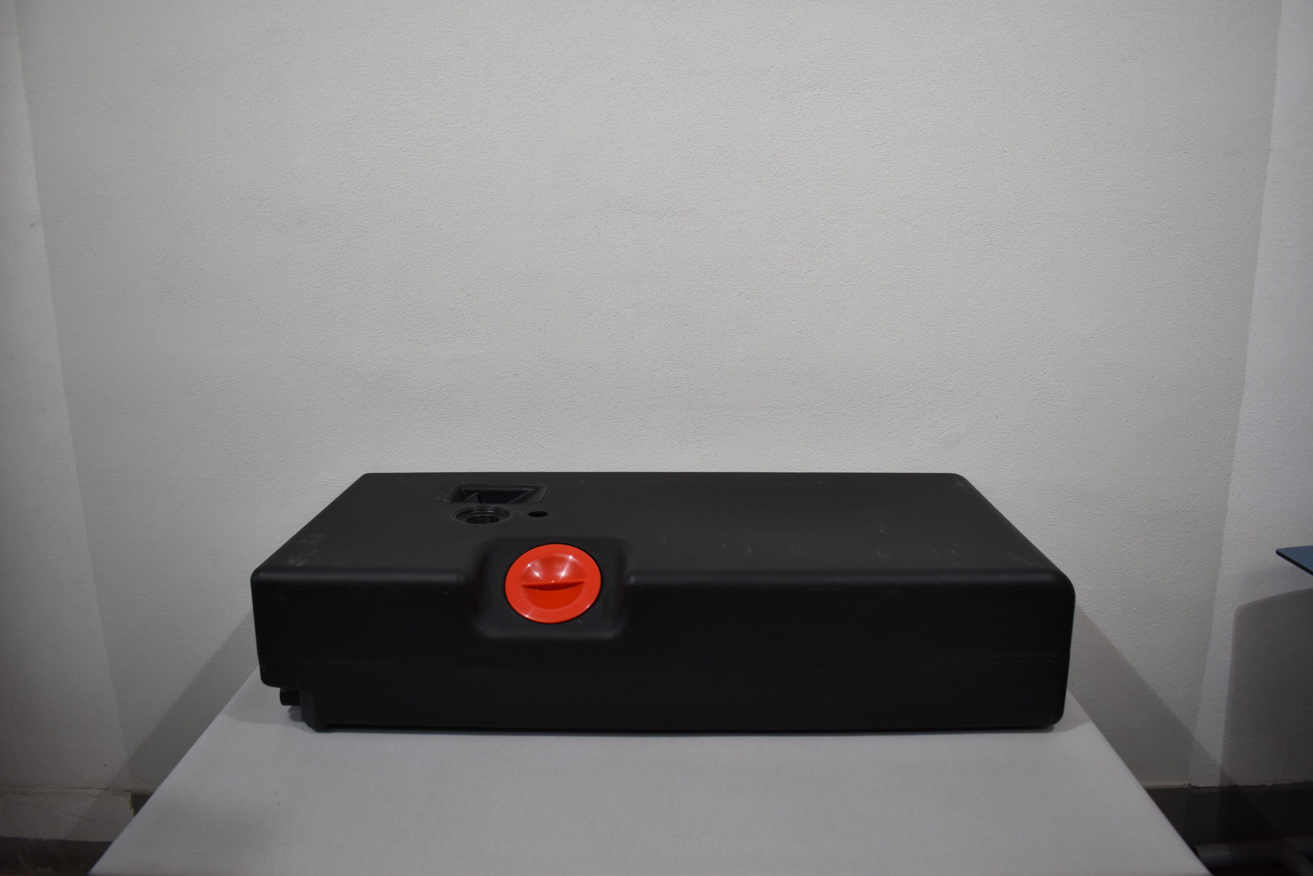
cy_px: 438
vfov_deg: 47.9
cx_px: 656
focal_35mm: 27
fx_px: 985
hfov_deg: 67.4
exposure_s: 1/250
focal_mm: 18
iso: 400
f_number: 4.5
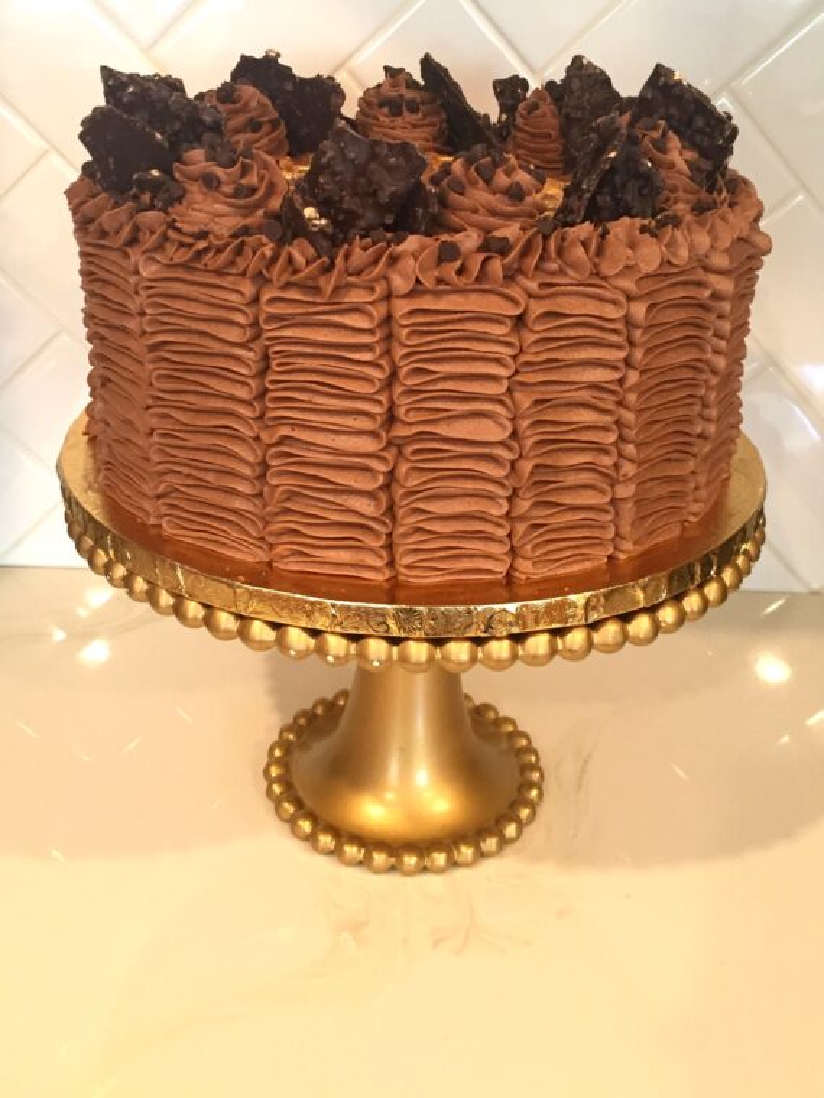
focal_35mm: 29
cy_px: 549
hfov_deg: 48.2
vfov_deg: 61.7
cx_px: 412
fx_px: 920
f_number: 2.2
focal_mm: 4.15
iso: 125
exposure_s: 1/30
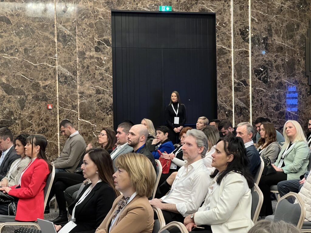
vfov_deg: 19.1
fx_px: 692
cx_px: 156
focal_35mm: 77
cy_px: 116
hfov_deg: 25.3
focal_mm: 9
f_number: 2.8
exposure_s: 1/34
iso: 640
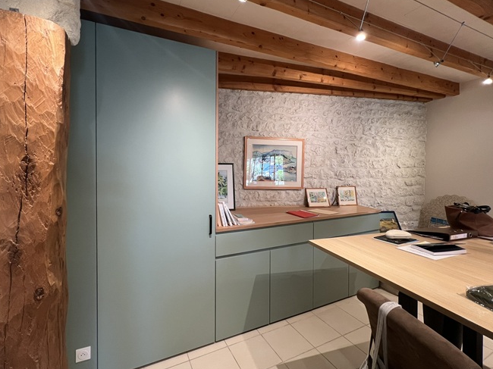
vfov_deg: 81.6
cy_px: 173
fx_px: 214
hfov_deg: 98.1
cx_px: 237
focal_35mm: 15
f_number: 1.8
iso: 125
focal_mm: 1.57
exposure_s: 1/100
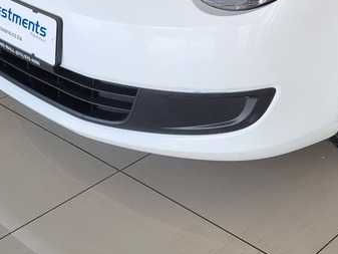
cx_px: 305
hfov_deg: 24.0
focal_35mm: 79
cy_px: -120
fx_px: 772
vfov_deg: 17.0
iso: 50
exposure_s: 1/212
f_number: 1.8
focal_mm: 5.4
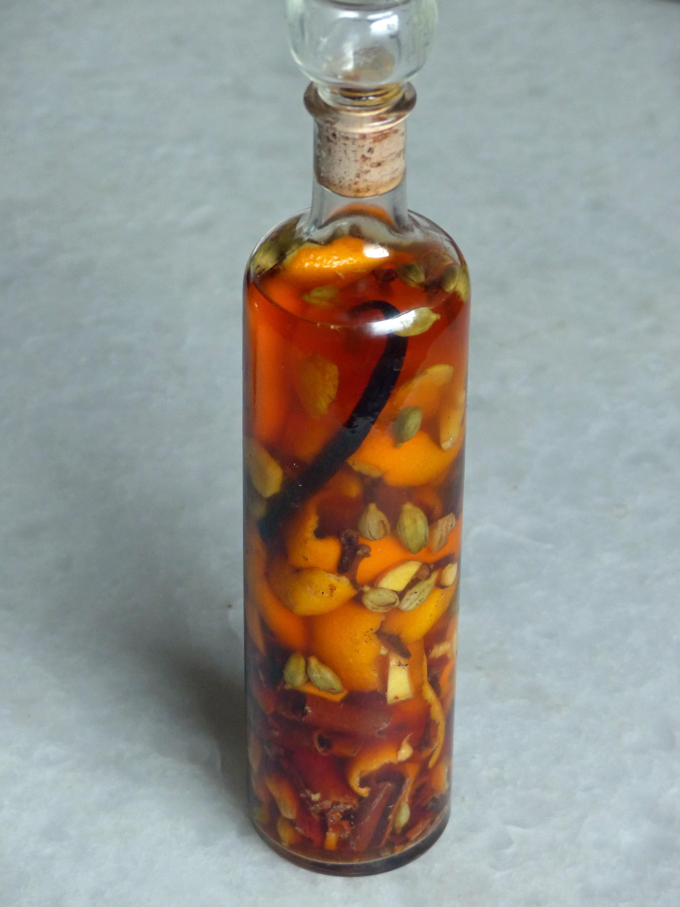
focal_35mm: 131
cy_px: 454
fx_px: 3431
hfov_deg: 11.3
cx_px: 340
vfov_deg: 15.1
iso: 320
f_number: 2.8
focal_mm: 23.5
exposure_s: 1/80
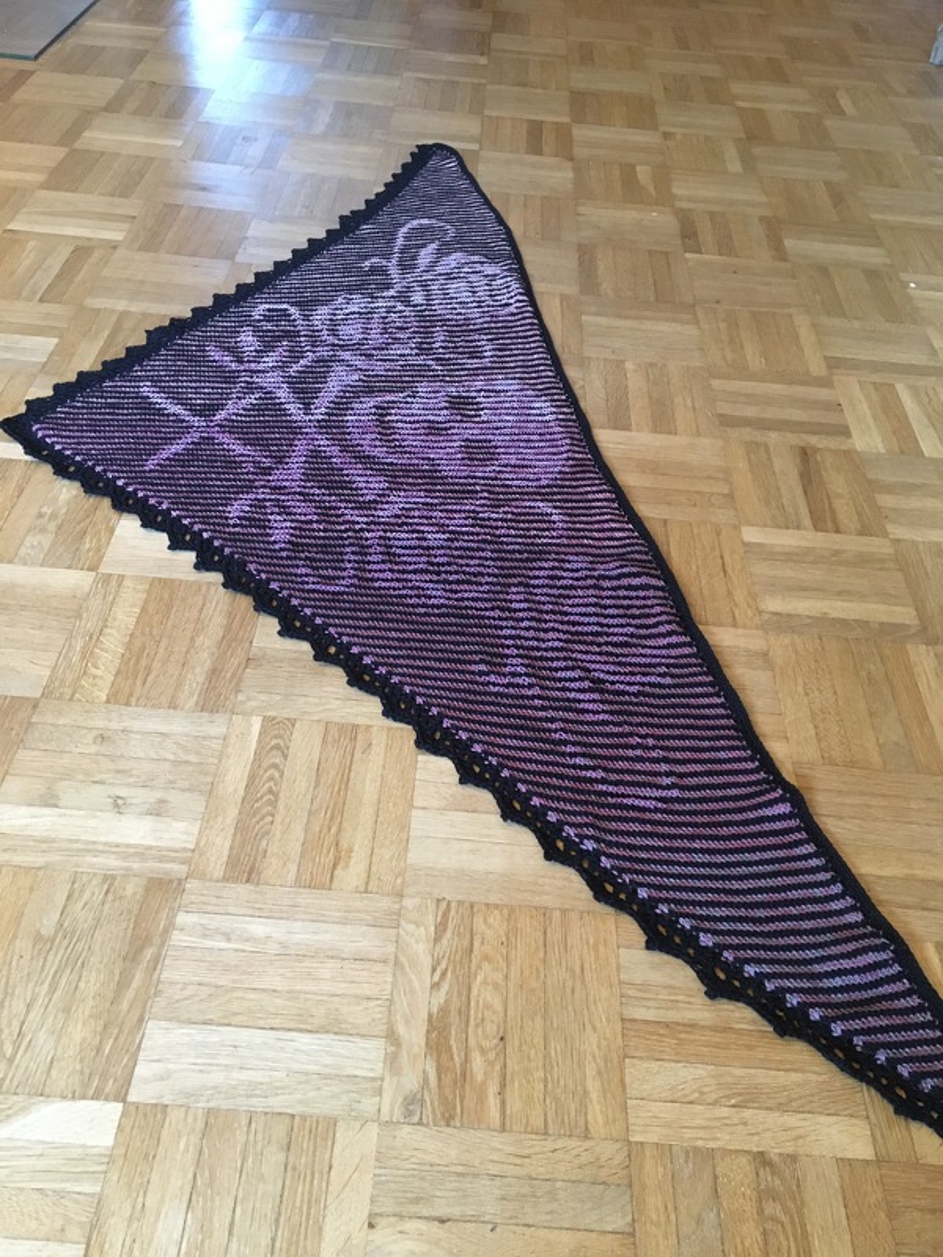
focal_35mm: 29
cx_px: 472
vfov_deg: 61.7
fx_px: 1053
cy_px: 628
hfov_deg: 48.2
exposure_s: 1/17
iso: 200
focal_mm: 4.15
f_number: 2.2
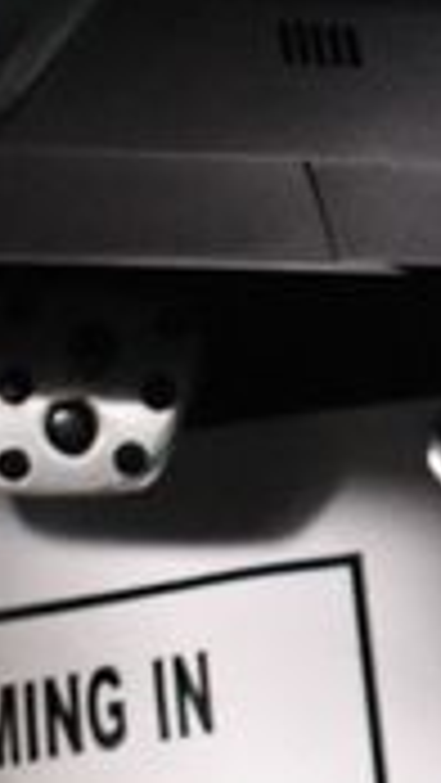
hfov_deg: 5.2
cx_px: 1184
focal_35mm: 224
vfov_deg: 9.6
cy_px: 729
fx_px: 4652
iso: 5000
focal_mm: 29
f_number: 4.2
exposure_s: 1/60
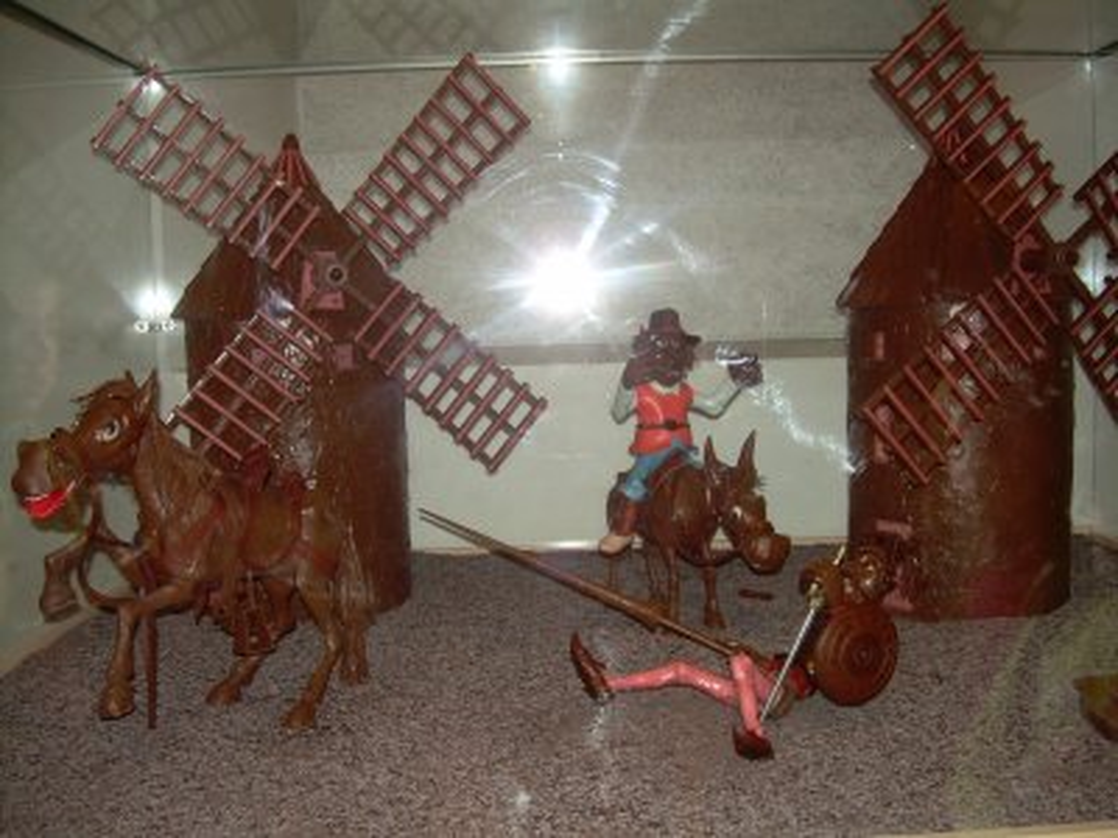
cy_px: 419
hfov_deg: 49.0
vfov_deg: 37.7
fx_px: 1227
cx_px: 559
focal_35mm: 38
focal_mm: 6.3
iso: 50
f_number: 2.8
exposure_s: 1/60
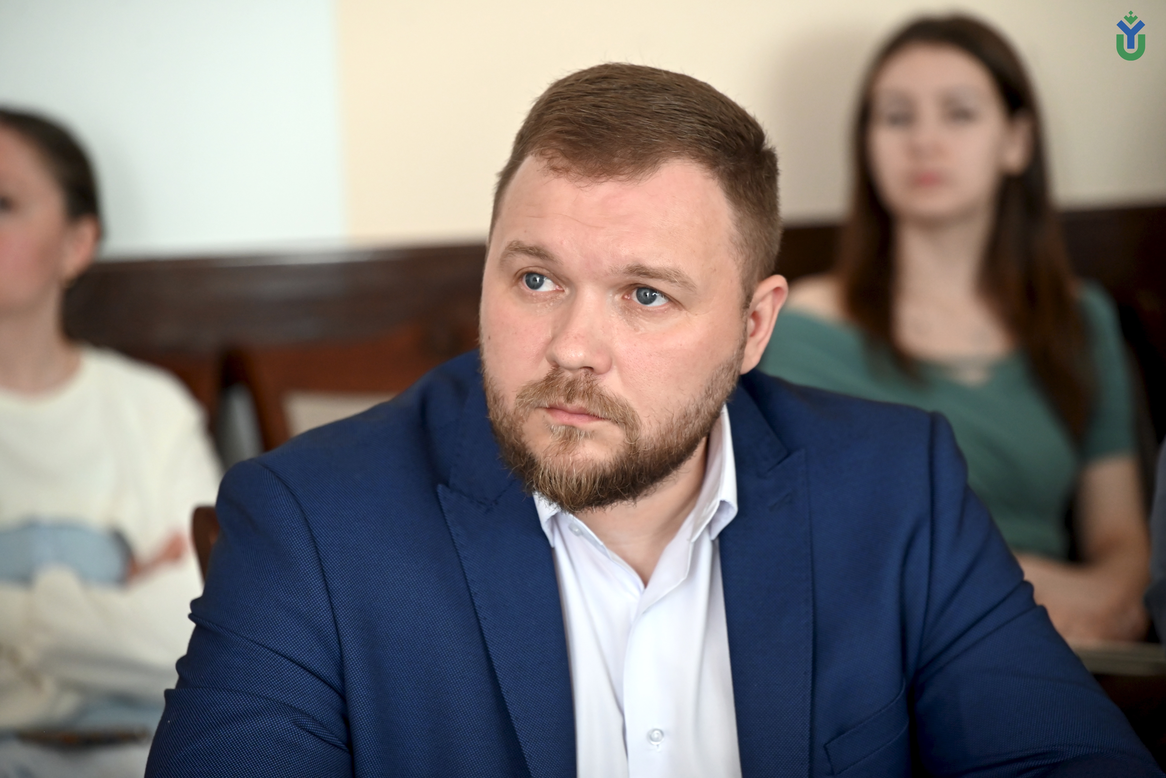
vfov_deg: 9.2
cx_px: 583
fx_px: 4860
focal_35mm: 150
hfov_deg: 13.7
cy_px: 389
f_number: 4
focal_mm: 150
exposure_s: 1/250
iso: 1600
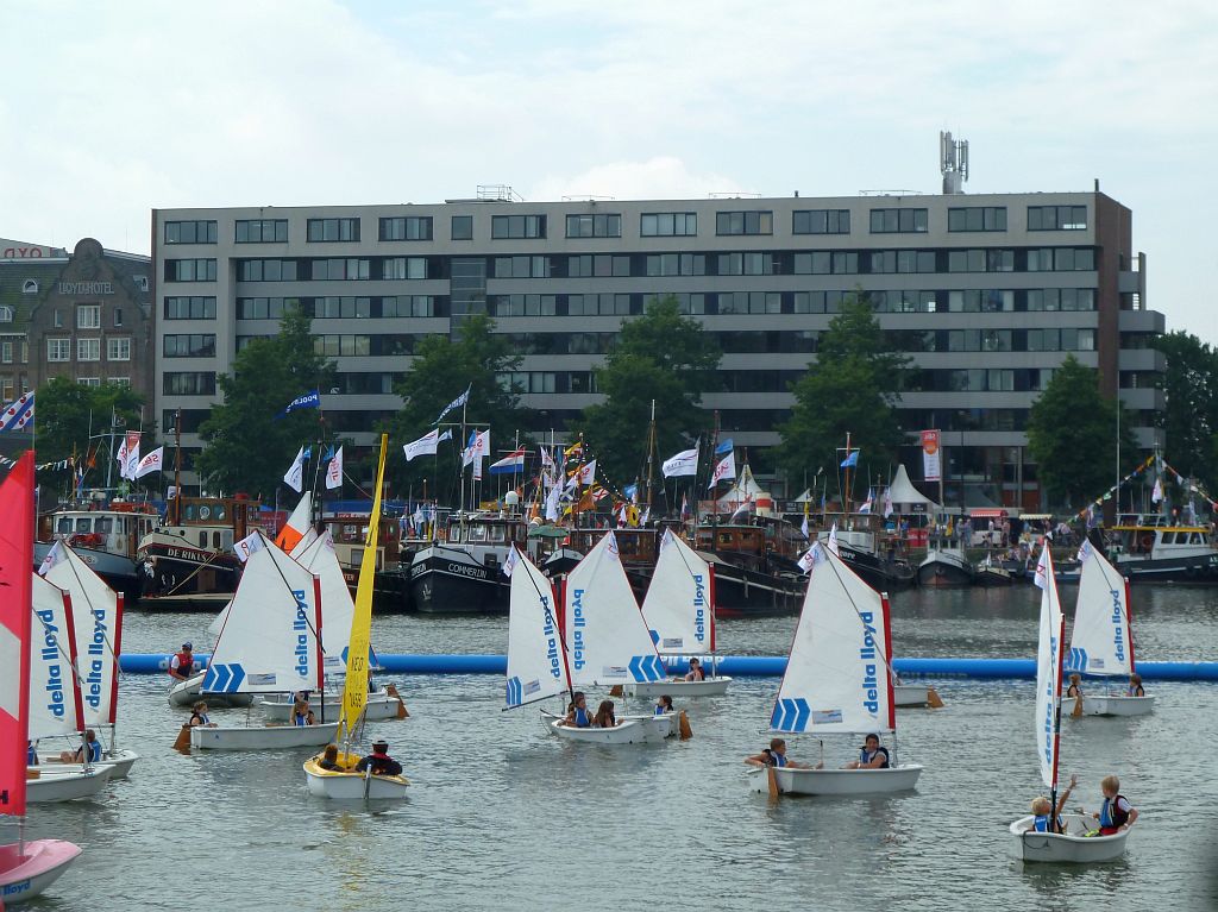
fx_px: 3658
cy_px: 456
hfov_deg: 18.9
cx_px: 609
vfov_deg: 14.2
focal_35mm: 104
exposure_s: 1/500
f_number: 4.3
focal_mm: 17
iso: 80
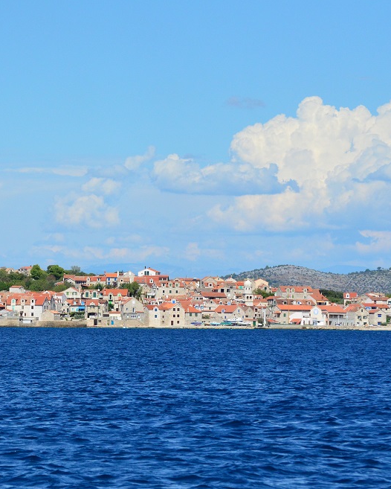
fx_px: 3152
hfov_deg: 7.1
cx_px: 107
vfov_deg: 8.9
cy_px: 245
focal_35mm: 218
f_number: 6.3
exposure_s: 1/8000
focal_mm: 102
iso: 1250
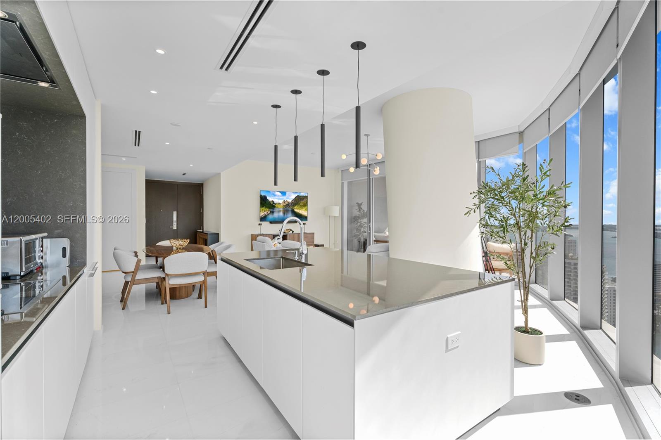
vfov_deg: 73.7
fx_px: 294
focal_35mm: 16
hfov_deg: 96.7
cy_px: 220
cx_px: 330
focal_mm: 16
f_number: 8
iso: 400
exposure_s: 1/50
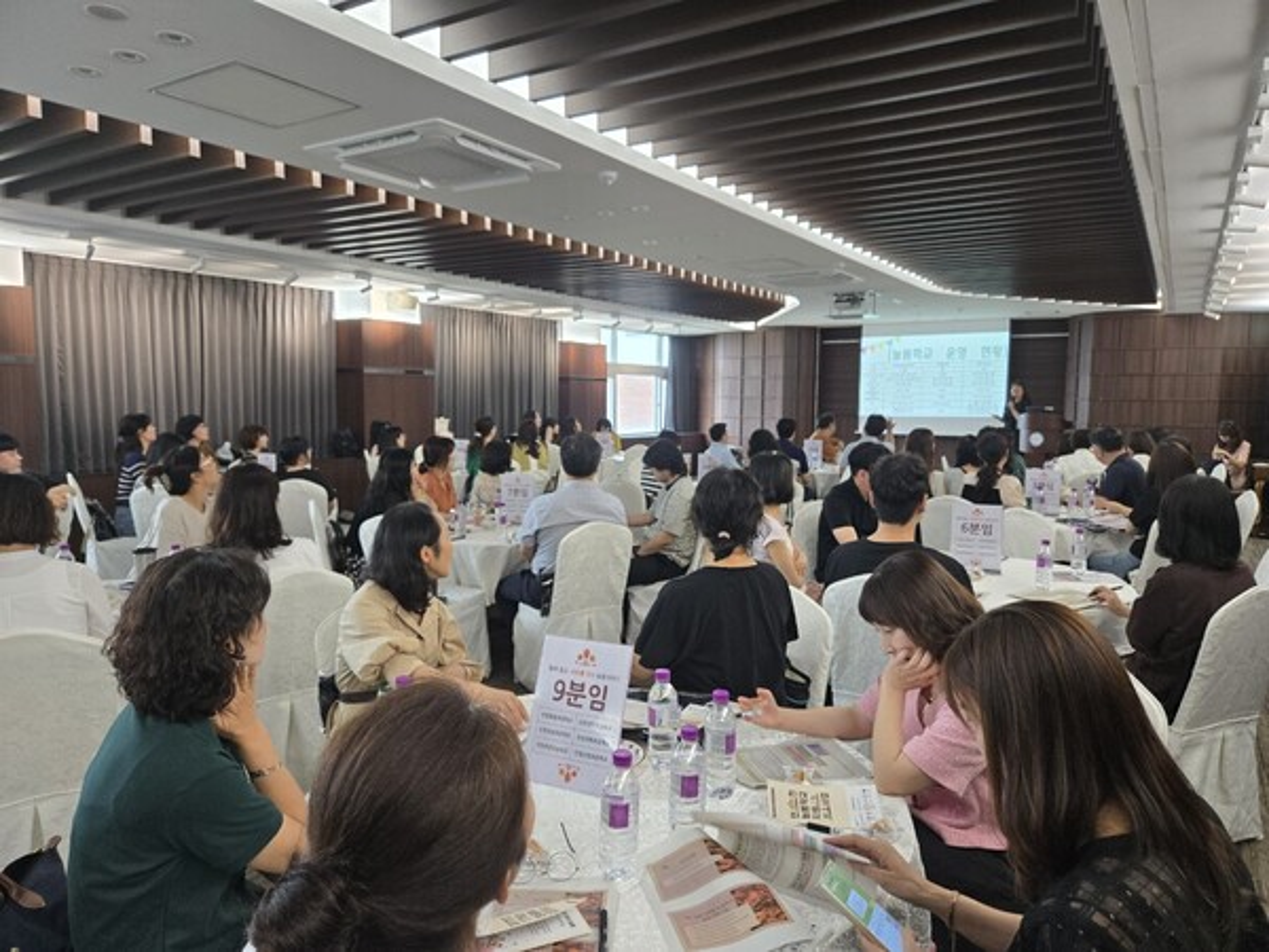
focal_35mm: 23
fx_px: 843
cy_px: 476
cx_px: 634
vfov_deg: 58.9
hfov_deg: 73.9
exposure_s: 1/120
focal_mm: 5.4
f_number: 1.8
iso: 160
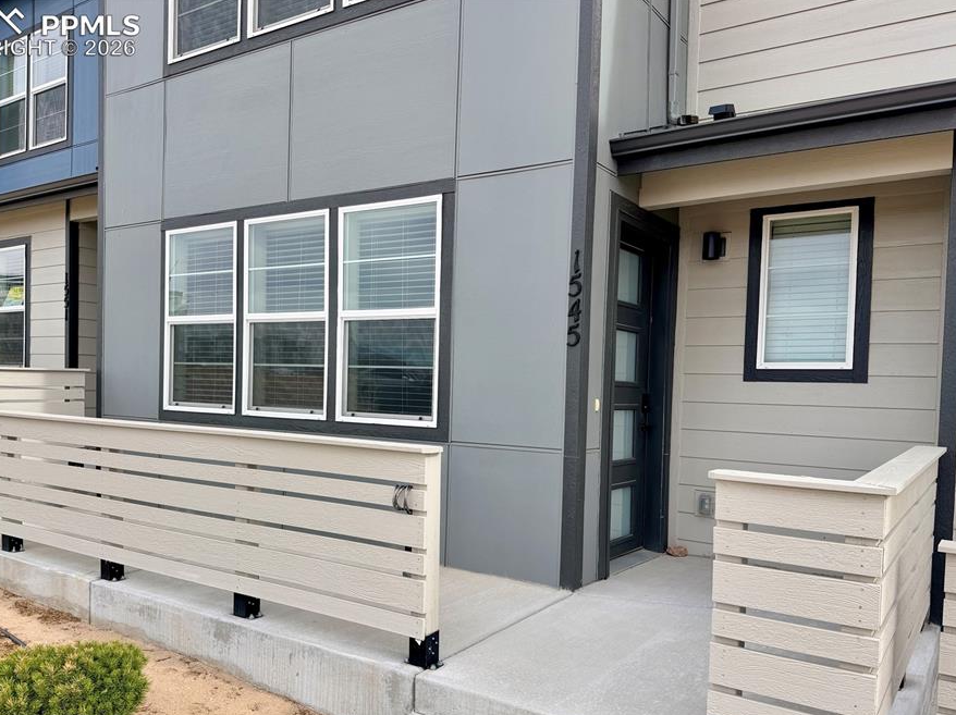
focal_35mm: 28
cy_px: 413
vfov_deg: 49.5
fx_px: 773
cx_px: 479
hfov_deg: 63.5
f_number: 1.78
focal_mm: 6.76
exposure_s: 1/2299
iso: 80
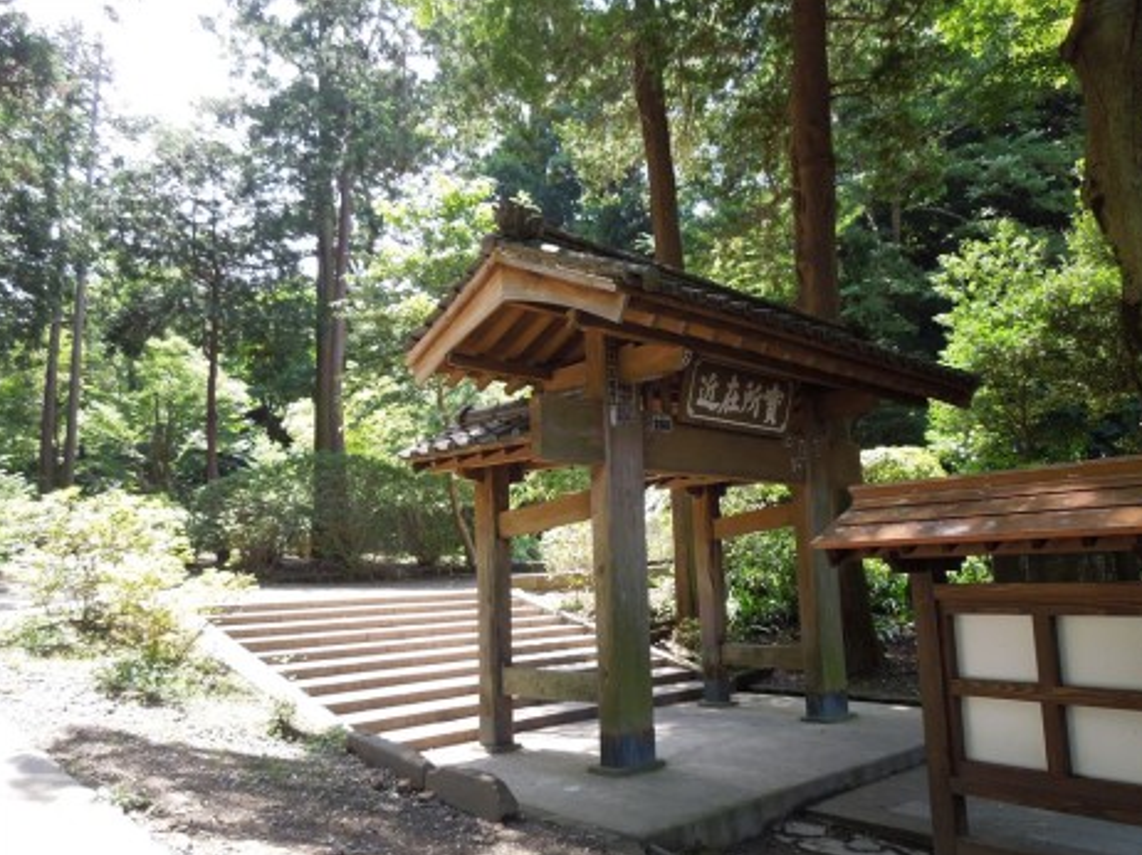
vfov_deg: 53.0
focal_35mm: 26
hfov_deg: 67.3
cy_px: 440
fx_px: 857
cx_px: 583
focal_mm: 4.5
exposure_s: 1/100
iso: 100
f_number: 3.3
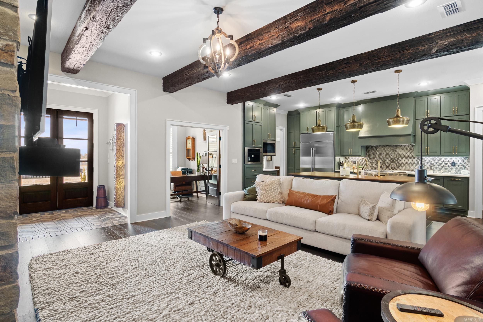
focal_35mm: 18
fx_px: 241
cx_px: 242
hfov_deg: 90.0
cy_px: 161
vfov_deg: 67.4
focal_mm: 12
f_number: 9
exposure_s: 1/1.25
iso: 250
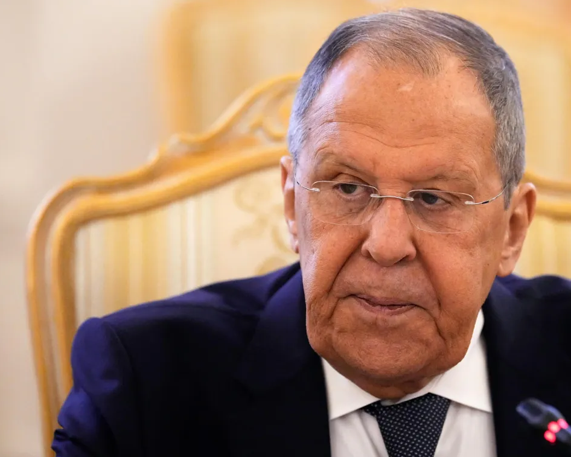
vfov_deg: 6.5
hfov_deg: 8.1
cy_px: 217
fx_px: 4022
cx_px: 358
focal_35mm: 238
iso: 8000
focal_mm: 200
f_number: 4
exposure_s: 1/800
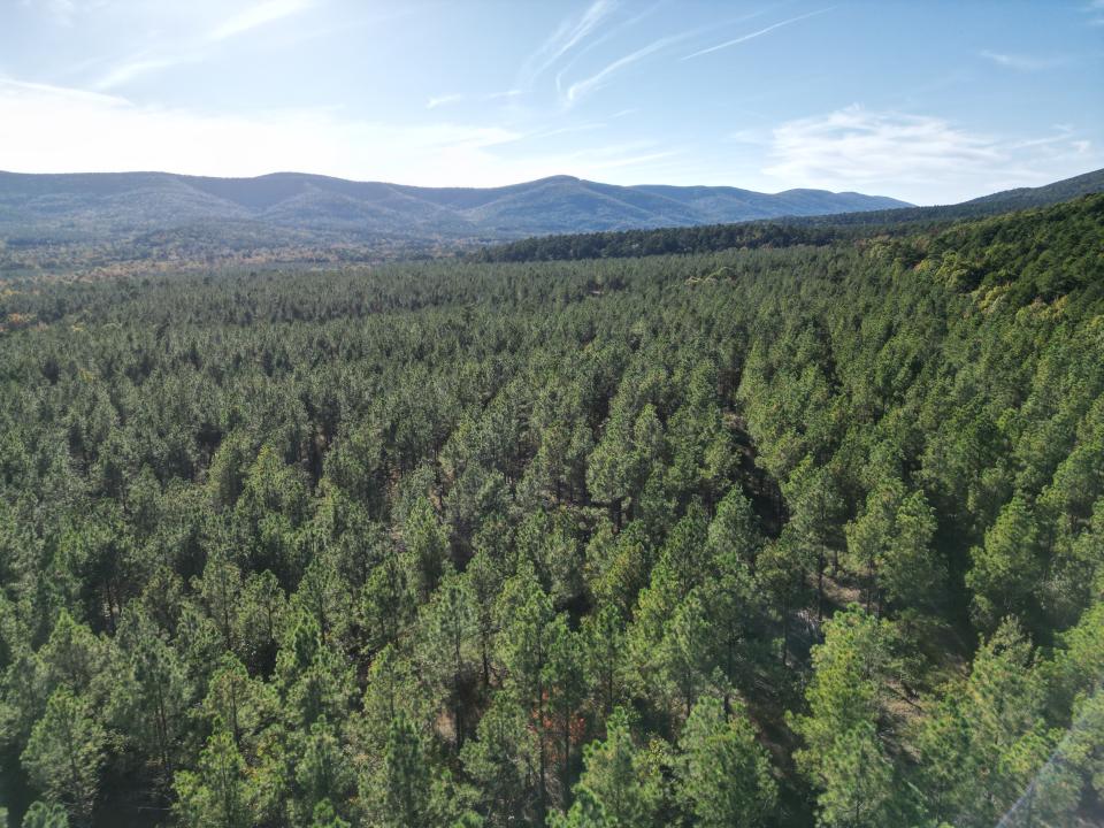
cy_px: 414
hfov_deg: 71.6
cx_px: 552
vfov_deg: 56.8
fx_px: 765
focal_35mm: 24
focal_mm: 6.72
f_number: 1.7
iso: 110
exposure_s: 1/2500
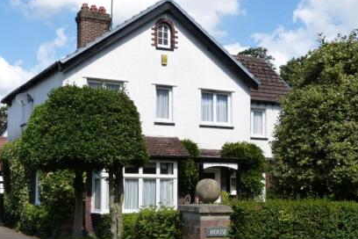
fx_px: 547
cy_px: 159
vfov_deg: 24.5
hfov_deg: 36.0
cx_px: 128
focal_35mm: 55
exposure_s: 1/800
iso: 160
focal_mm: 6.5
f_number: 4
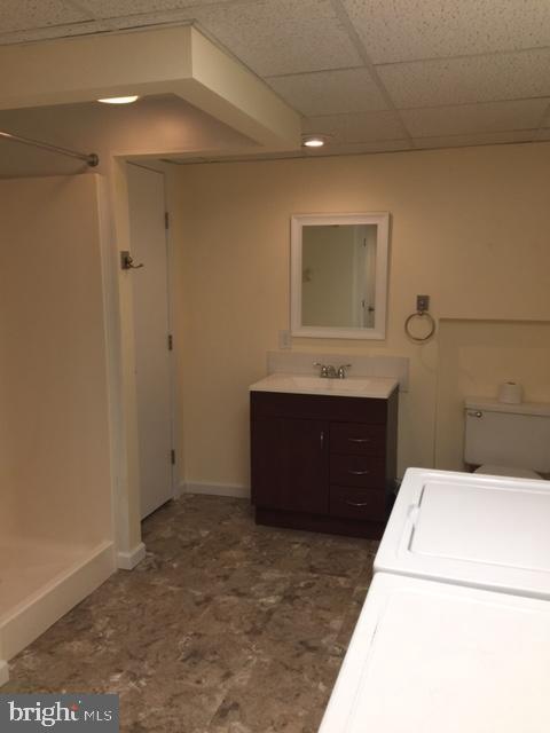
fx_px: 614
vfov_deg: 61.7
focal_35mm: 29
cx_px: 275
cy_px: 366
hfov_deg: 48.2
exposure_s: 1/30
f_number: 2.2
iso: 32
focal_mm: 4.15
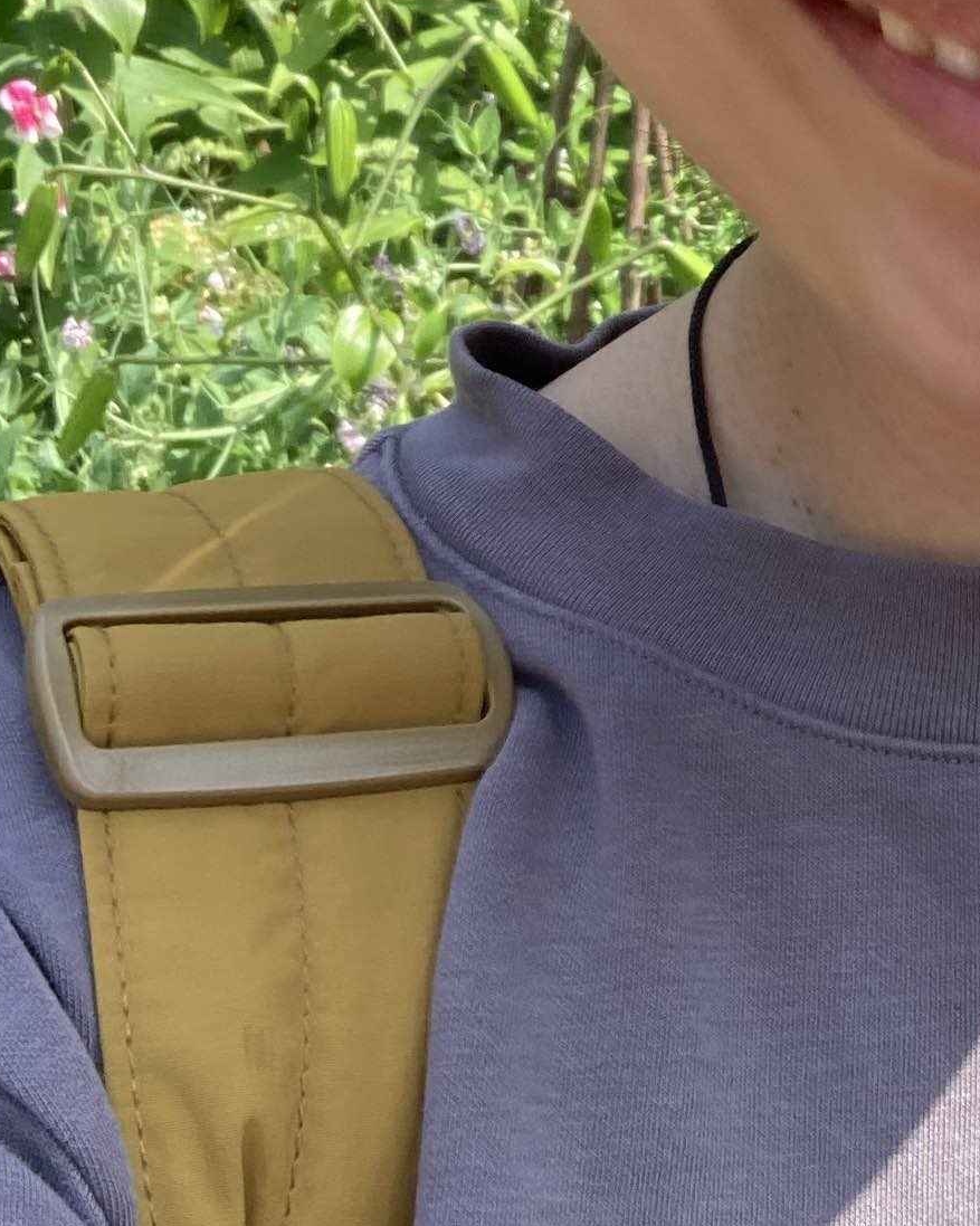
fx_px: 3192
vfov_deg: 20.9
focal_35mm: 88
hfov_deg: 16.9
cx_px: 1104
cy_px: -50
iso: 20
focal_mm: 2.87
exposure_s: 1/259
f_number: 2.2
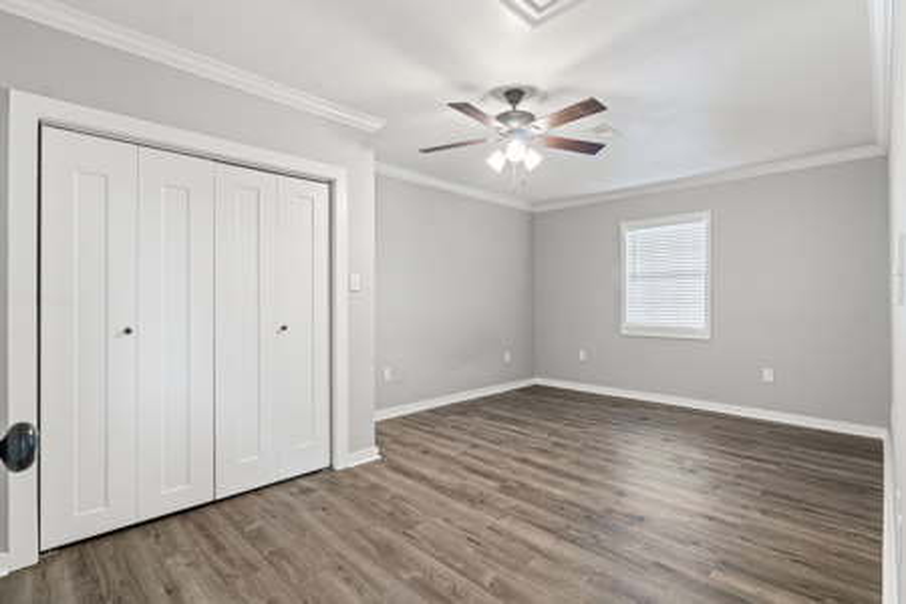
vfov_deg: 72.1
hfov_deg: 95.0
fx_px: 415
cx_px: 453
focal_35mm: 16
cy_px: 302
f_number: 9
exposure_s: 1.3
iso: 250
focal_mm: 11
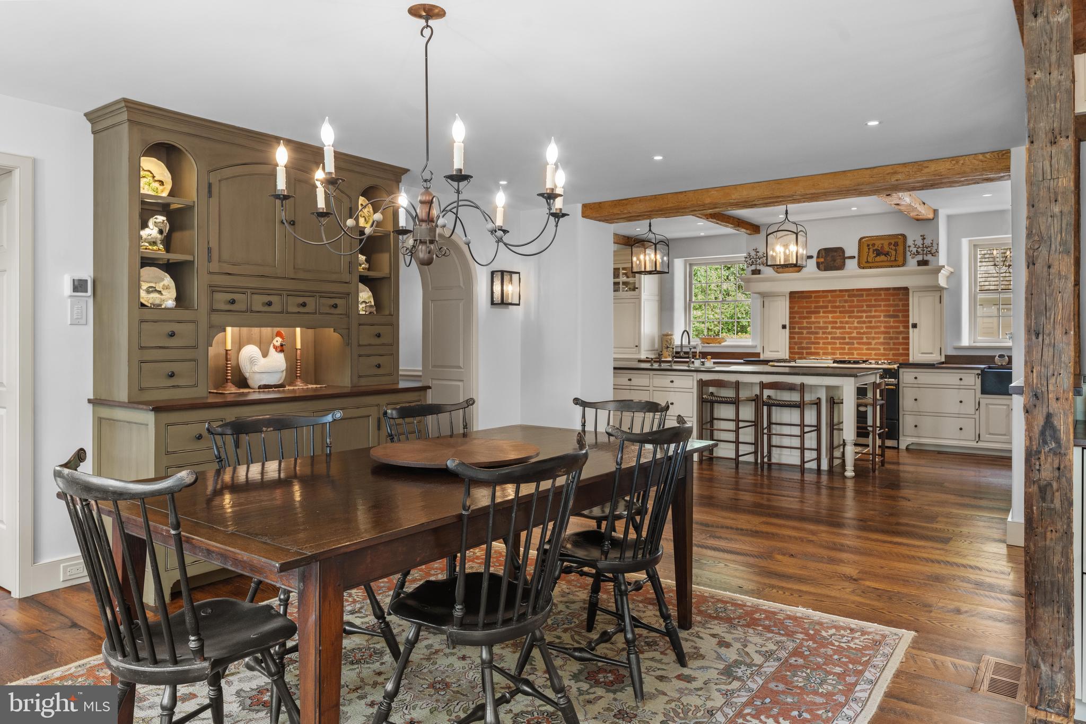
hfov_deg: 73.7
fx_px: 724
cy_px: 362
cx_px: 543
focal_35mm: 24
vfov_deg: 53.1
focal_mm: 24
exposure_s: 1/4
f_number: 8
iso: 800
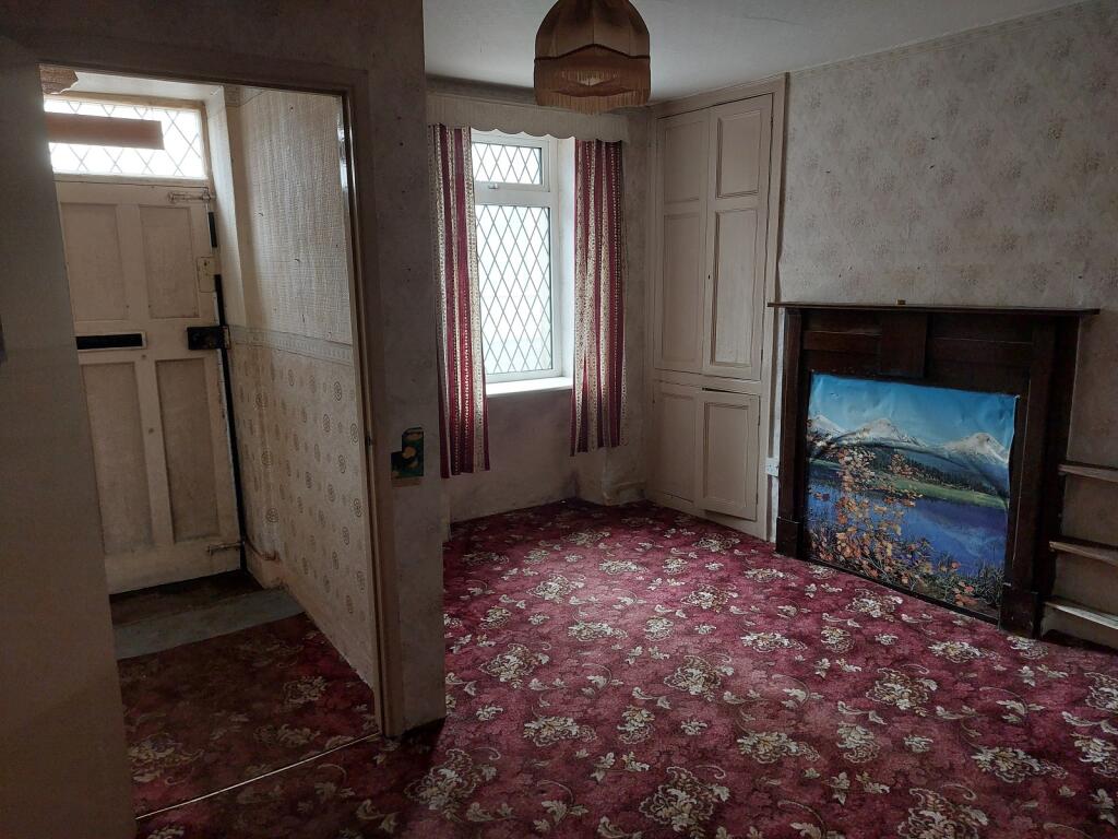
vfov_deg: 54.9
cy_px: 420
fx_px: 807
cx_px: 559
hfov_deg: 69.4
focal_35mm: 25
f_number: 1.8
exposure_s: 1/50
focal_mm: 5.23
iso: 200
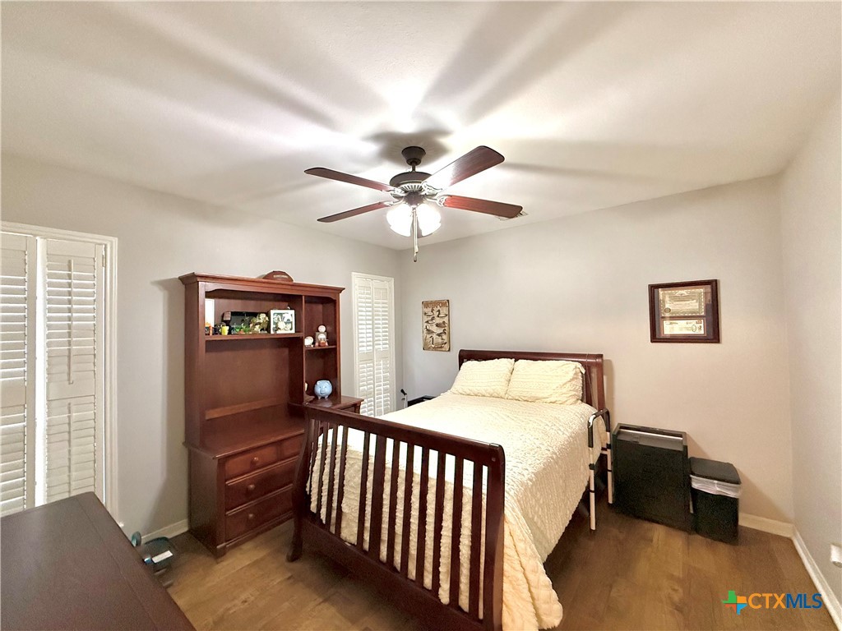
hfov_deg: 102.1
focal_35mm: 14
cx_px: 421
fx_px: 341
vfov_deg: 85.7
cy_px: 316
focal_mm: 2.22
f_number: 2.2
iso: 640
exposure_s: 1/60
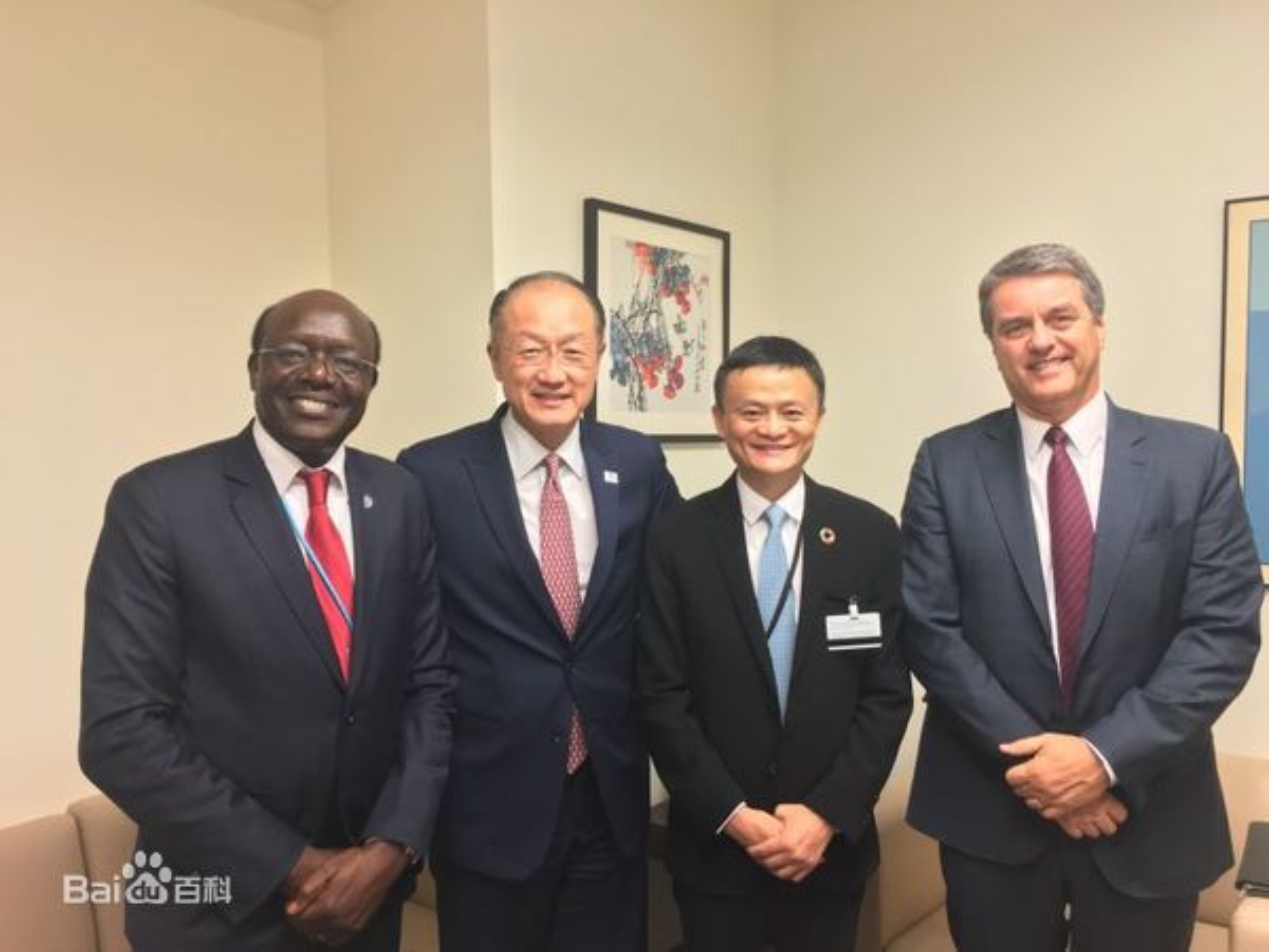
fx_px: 1063
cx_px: 634
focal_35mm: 29
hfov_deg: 61.7
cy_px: 476
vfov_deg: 48.2
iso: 200
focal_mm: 4.15
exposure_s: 1/30
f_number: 2.2
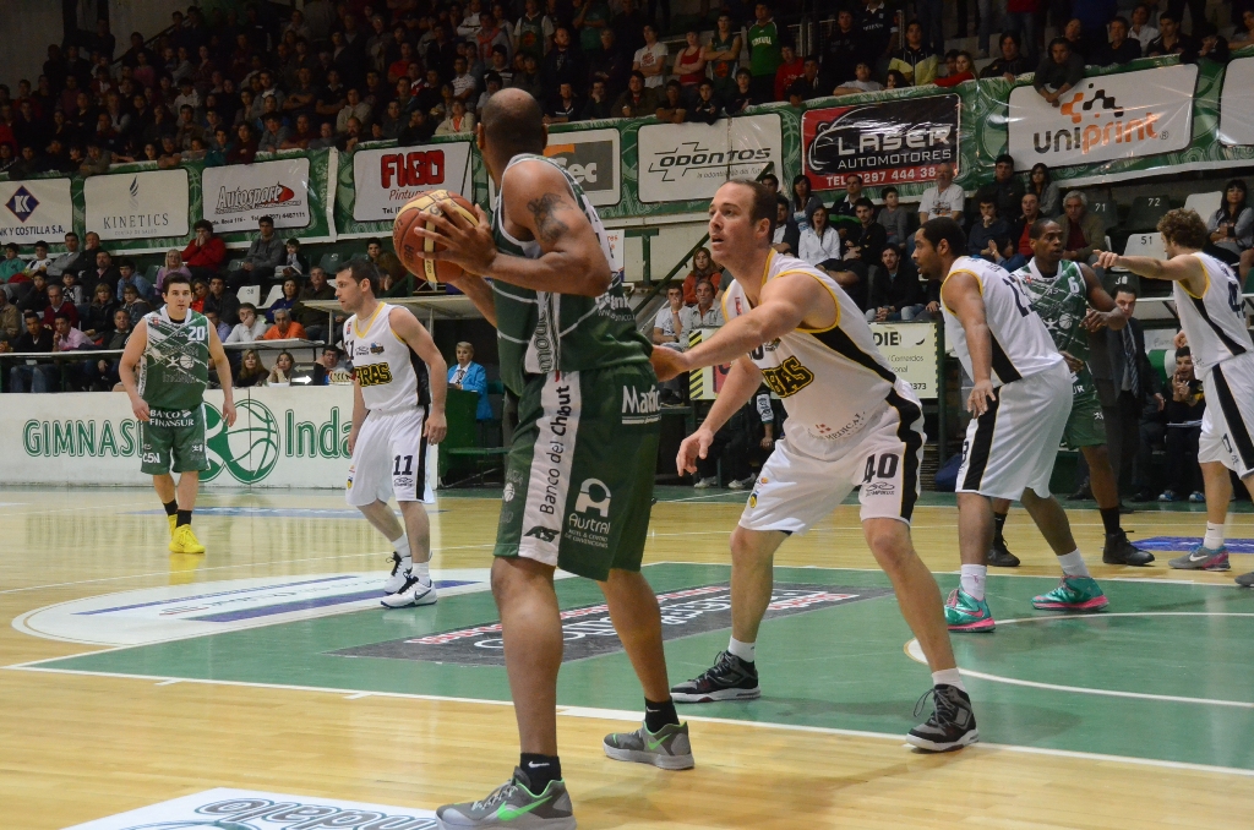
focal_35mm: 60
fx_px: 2085
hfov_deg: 33.5
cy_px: 415
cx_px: 627
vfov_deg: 22.5
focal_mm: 40
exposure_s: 1/320
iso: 5000
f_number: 5.6
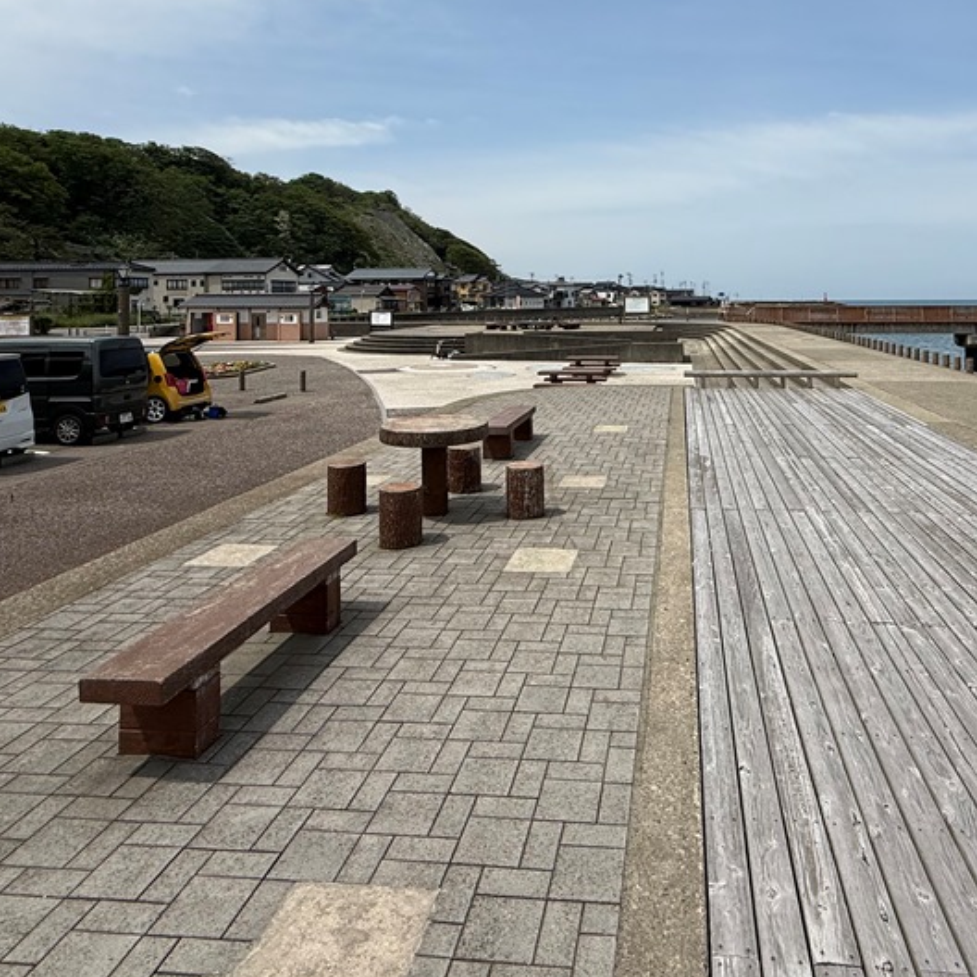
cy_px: 287
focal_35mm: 24
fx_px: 766
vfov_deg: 62.5
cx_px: 622
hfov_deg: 63.9
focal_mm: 2.22
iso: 50
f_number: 2.2
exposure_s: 1/3460
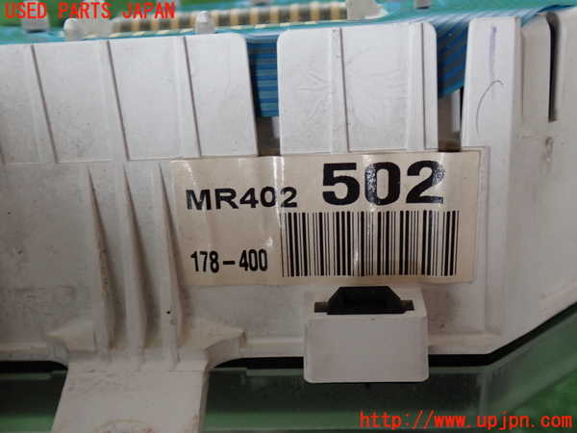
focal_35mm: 41
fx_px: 683
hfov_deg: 45.8
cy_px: 216
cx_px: 288
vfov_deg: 35.1
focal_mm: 7.31
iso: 320
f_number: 2.8
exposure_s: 1/40
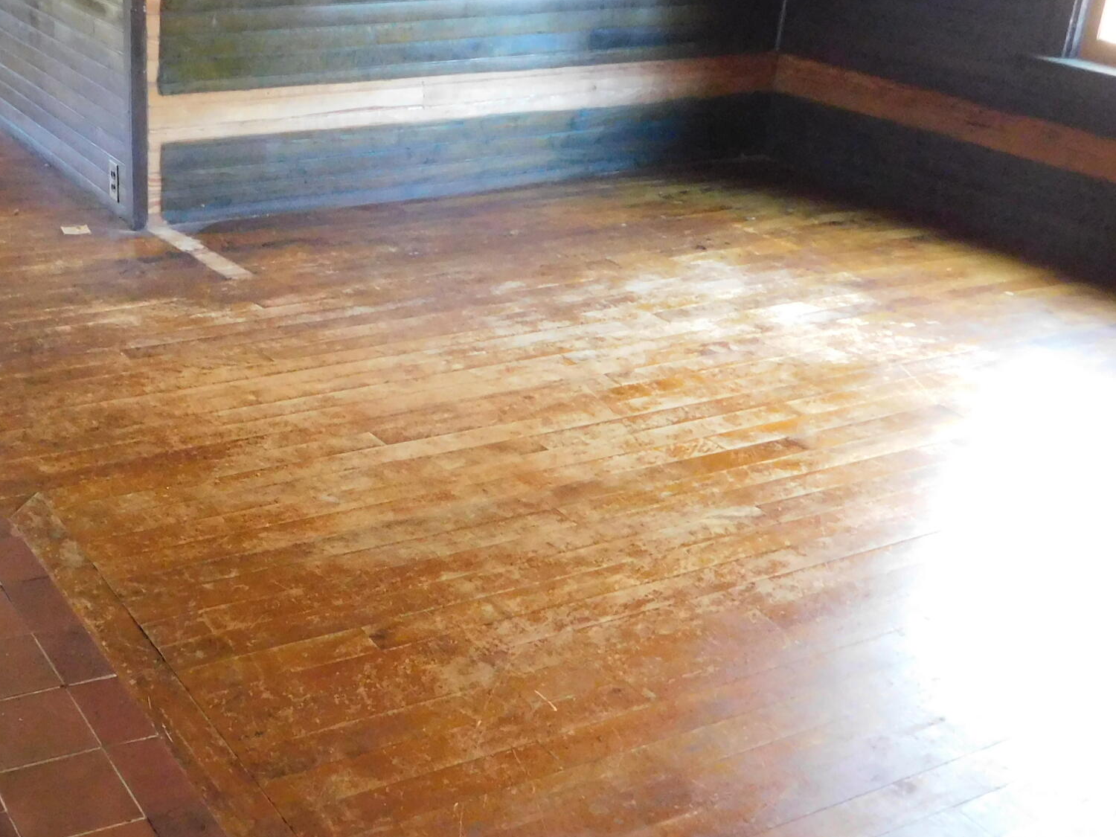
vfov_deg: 31.4
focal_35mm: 46
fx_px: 1483
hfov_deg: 40.5
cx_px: 330
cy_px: 513
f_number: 3
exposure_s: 1/15
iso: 800
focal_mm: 4
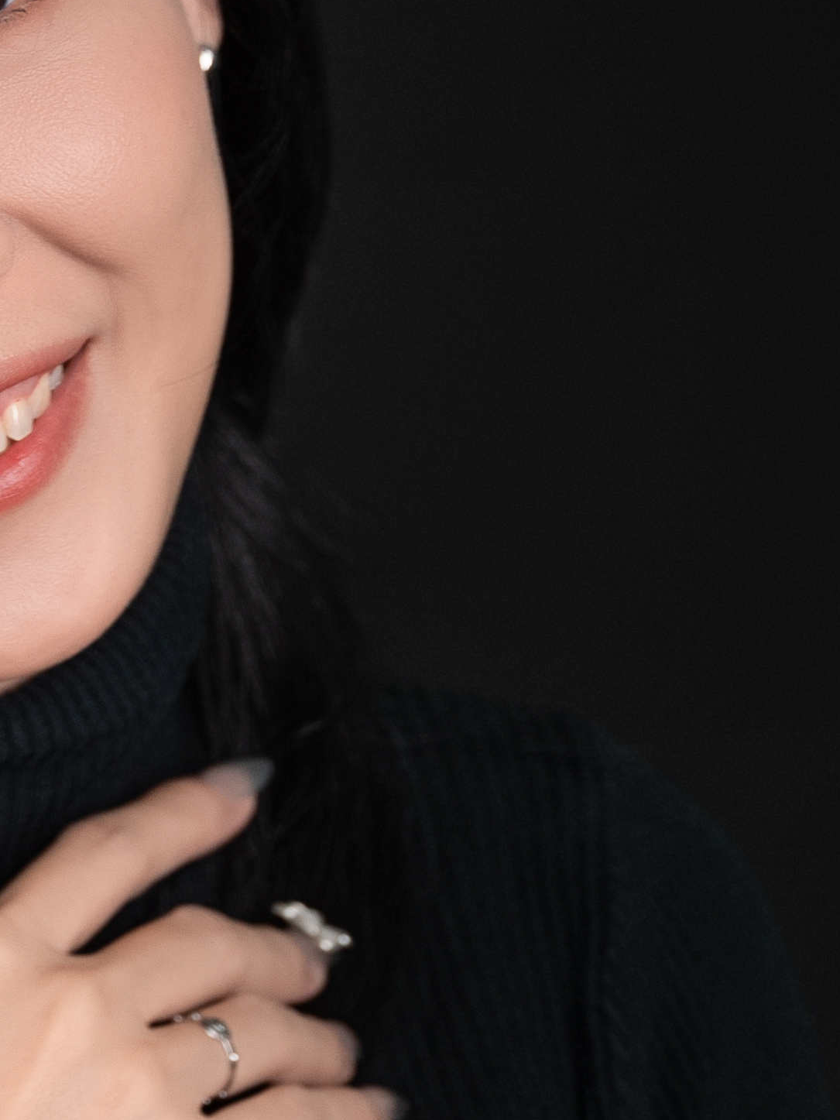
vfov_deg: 10.0
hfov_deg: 7.5
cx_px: -118
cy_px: 1110
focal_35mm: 196
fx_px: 6343
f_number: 2.8
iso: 400
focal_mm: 43.2
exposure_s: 1/160
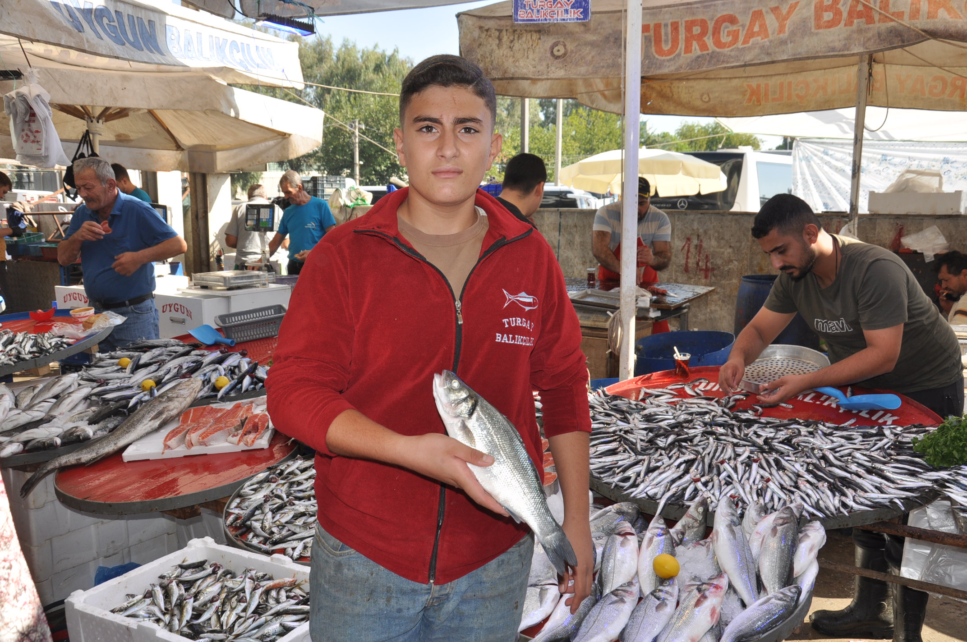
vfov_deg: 39.9
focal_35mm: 33
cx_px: 484
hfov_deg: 57.3
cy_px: 321
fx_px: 885
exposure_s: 1/200
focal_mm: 22
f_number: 7.1
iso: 200
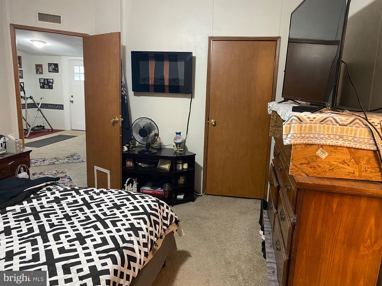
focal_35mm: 26
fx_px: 287
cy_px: 143
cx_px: 191
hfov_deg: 67.3
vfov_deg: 53.1
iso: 400
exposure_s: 1/40
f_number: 1.8
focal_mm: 4.25
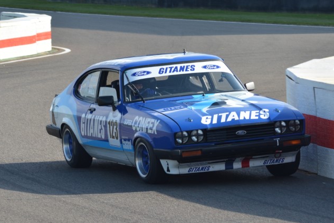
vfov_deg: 5.5
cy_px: 119
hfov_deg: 8.3
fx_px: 2310
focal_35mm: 249
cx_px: 173
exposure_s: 1/500
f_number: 10
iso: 400
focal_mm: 150
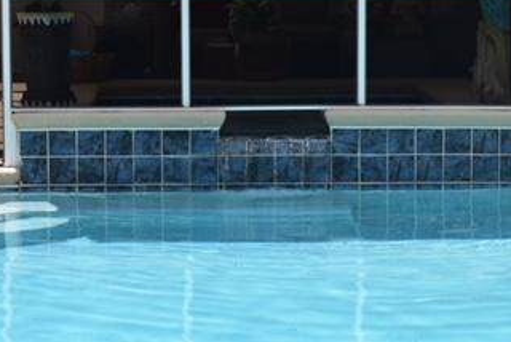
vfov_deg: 8.3
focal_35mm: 165
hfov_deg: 12.4
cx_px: 297
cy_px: 149
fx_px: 2344
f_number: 11
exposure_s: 1/500
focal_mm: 55
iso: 400
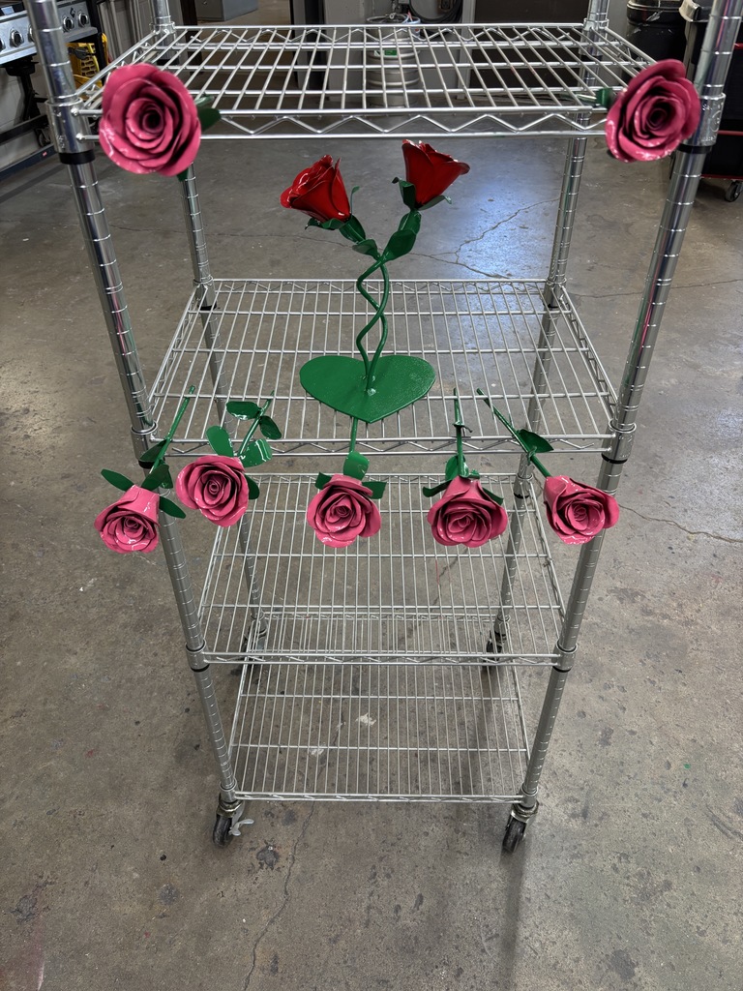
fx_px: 744
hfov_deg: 53.1
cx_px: 372
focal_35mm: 26
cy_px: 496
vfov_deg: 67.3
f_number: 1.6
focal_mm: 5.96
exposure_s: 1/60
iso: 125
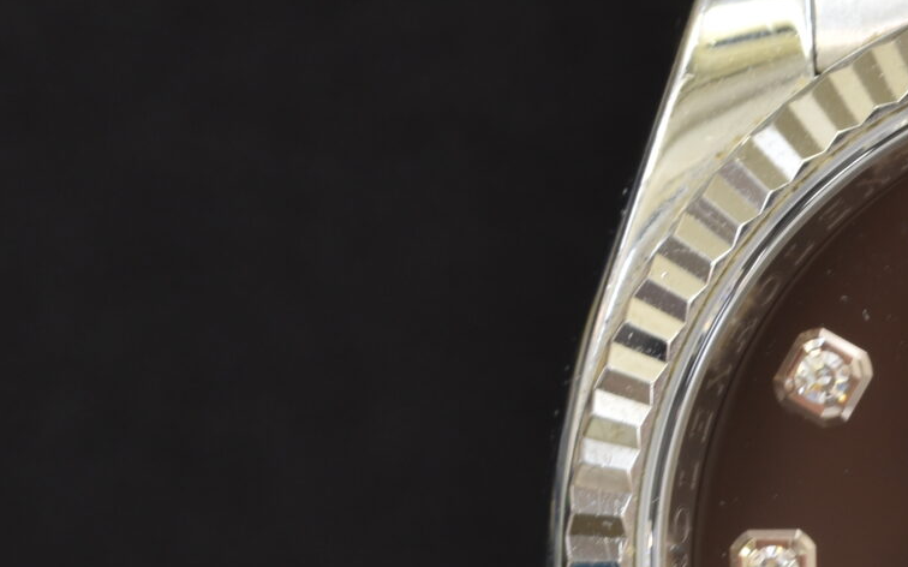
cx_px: 882
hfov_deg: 4.5
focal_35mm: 466
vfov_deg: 2.8
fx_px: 11528
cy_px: 426
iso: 100
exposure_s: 1/2
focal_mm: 90
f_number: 13
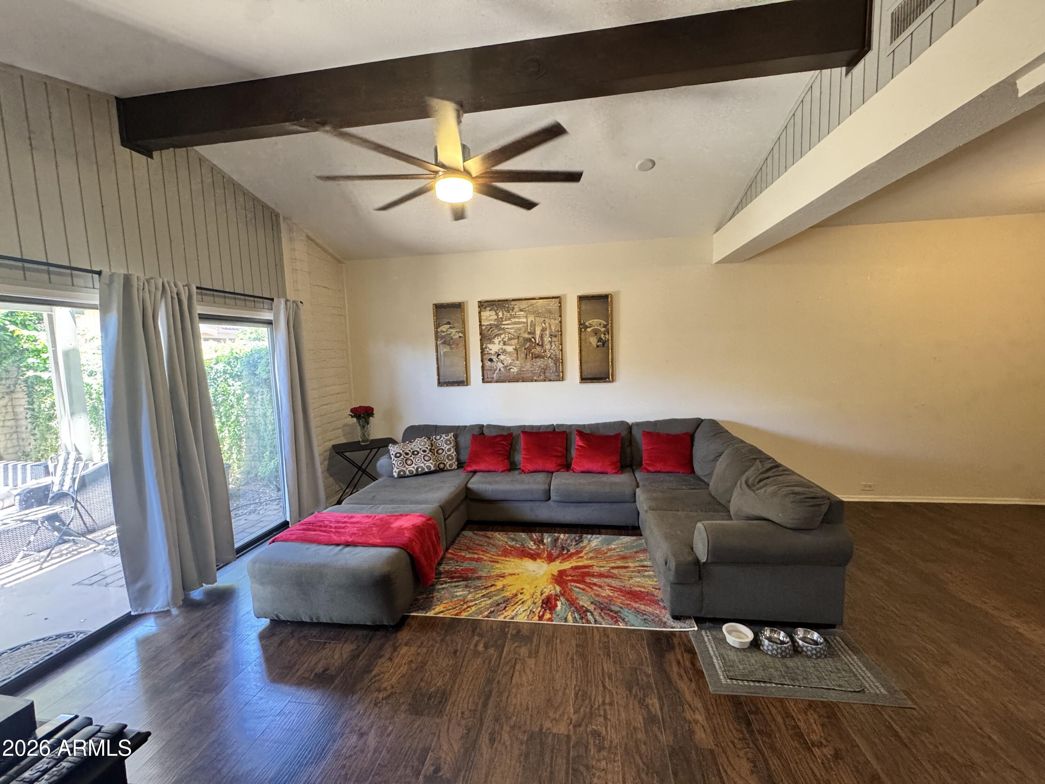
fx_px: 423
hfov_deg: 102.1
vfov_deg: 85.7
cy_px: 392
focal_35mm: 14
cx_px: 522
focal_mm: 2.22
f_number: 2.2
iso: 320
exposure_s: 1/60
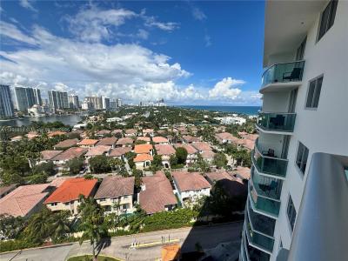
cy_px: 130
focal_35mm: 14
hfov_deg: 102.1
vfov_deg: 85.7
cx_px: 174
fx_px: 141
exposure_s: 1/3390
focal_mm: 2.22
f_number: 2.2
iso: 50
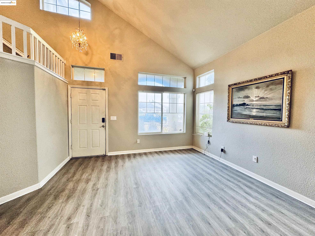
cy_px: 118
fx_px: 127
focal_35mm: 14
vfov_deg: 85.7
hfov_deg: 102.1
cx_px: 158
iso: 125
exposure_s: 1/120
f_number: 2.2
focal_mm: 2.22
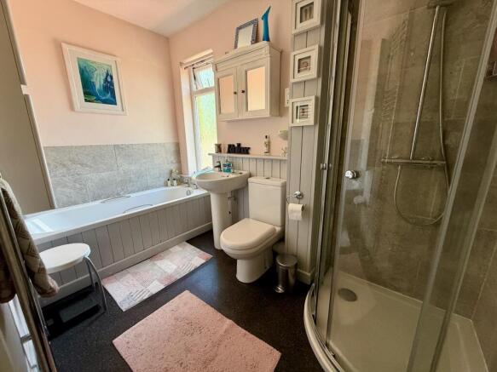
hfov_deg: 102.1
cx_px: 248
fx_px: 201
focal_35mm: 14
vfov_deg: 85.7
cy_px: 186
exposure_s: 1/99
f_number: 2.2
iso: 160
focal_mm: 2.22
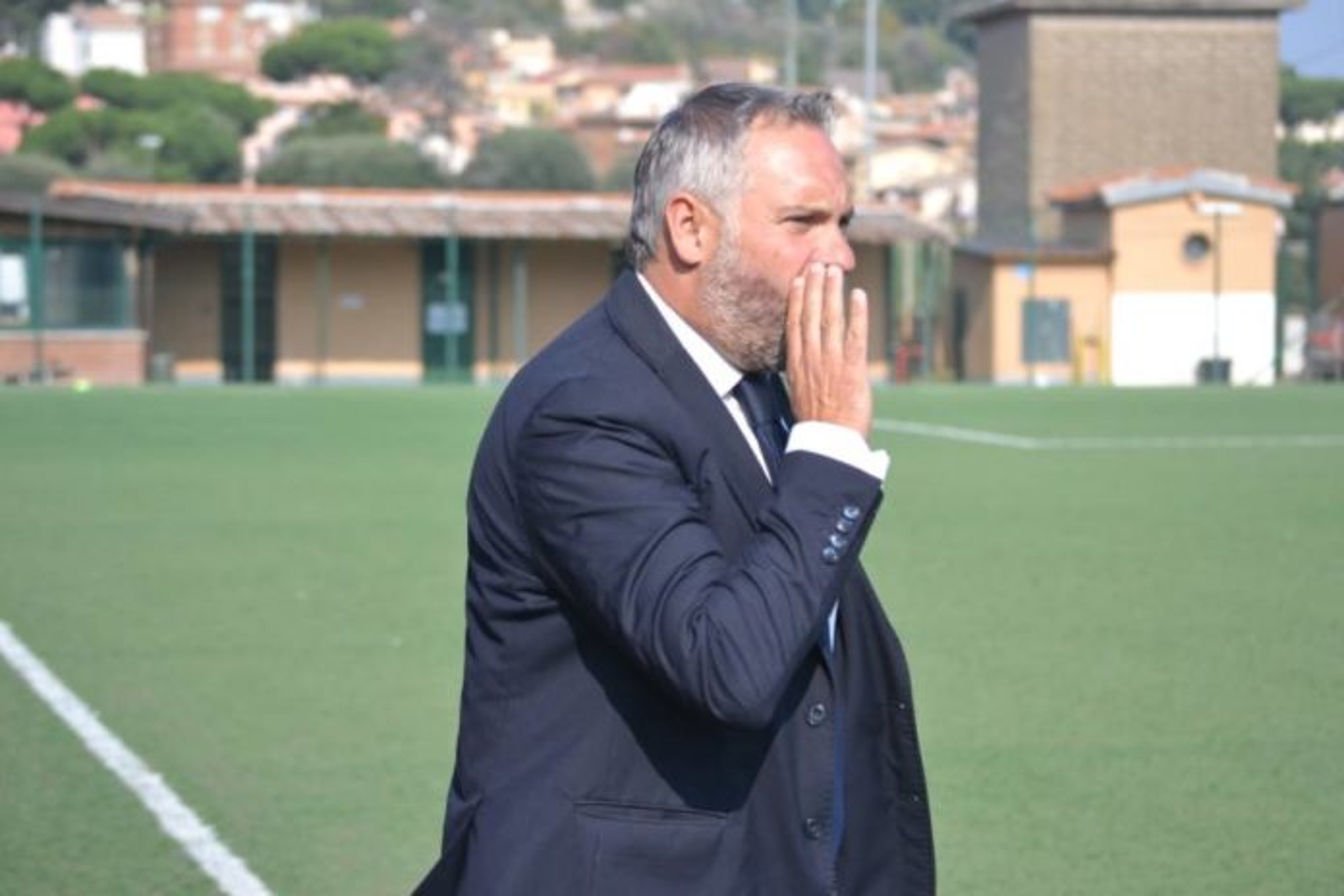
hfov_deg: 19.5
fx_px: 3920
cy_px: 448
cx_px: 672
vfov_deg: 13.0
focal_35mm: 105
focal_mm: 70
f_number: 5.6
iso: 400
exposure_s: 1/1250
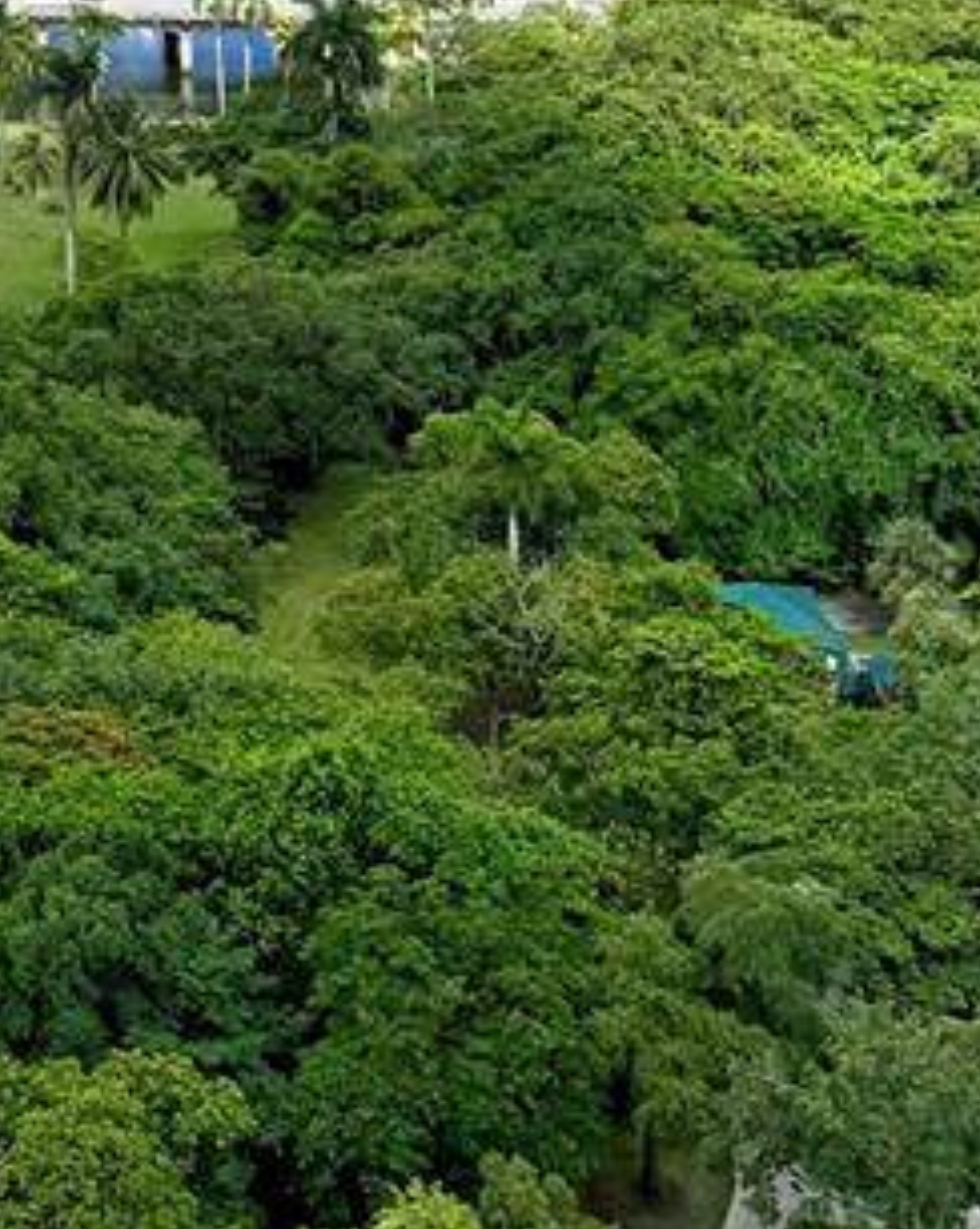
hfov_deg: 15.6
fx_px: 3342
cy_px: -374
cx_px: -394
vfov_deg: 19.2
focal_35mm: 92
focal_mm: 6.76
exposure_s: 1/7092
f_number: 1.78
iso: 80
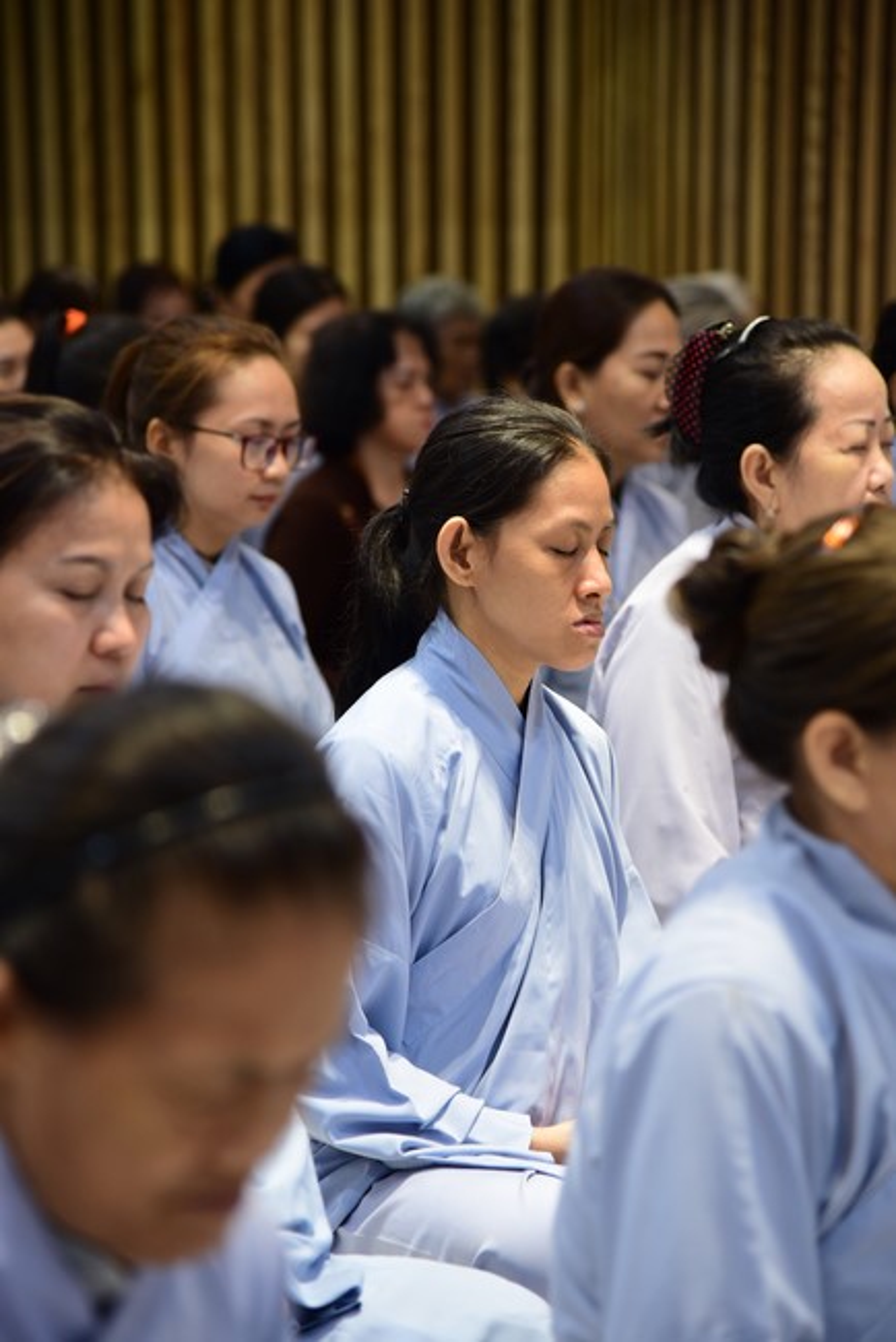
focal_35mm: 120
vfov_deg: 17.1
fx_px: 4475
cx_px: 448
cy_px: 671
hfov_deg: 11.4
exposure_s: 1/50
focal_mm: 120
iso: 1000
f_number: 4
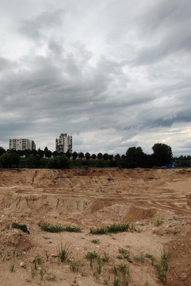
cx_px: 10
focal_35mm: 20
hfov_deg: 52.4
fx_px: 159
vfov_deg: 83.9
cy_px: 150
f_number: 2.2
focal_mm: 2.25
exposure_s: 1/736
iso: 125
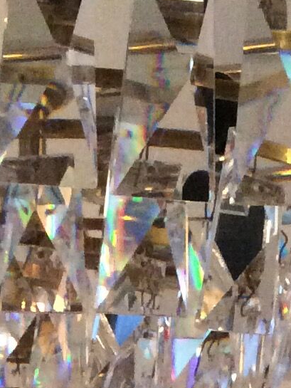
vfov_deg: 12.9
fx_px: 1703
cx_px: 62
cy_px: 353
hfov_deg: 9.7
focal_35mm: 152
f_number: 2.4
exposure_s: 1/20
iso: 320
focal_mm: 3.3
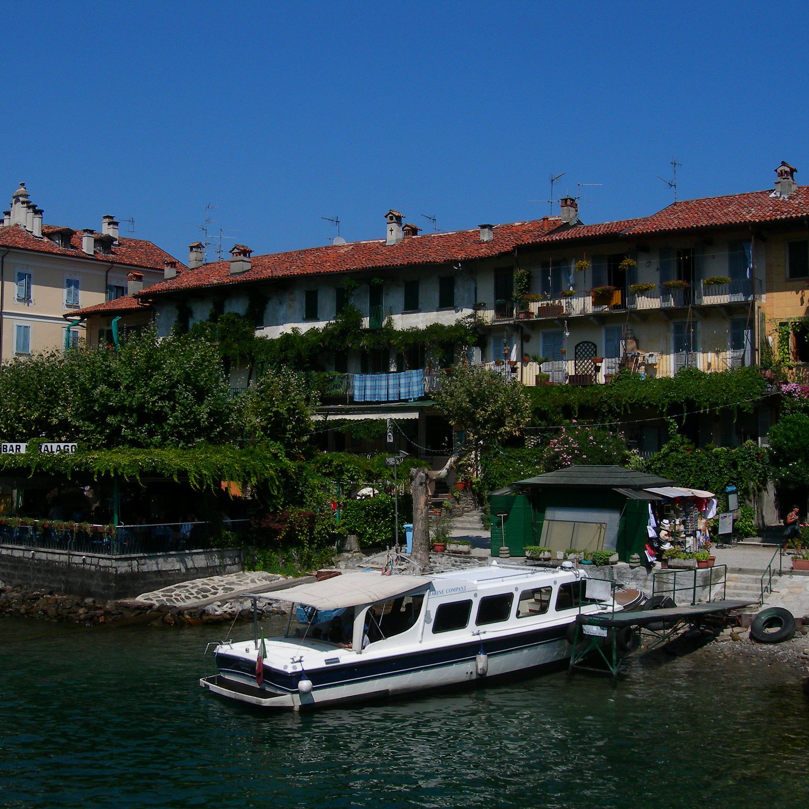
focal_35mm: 45
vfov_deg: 37.6
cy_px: 403
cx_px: 369
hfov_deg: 37.5
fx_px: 1190
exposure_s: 1/1073
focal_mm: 7.8
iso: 50
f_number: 4.8
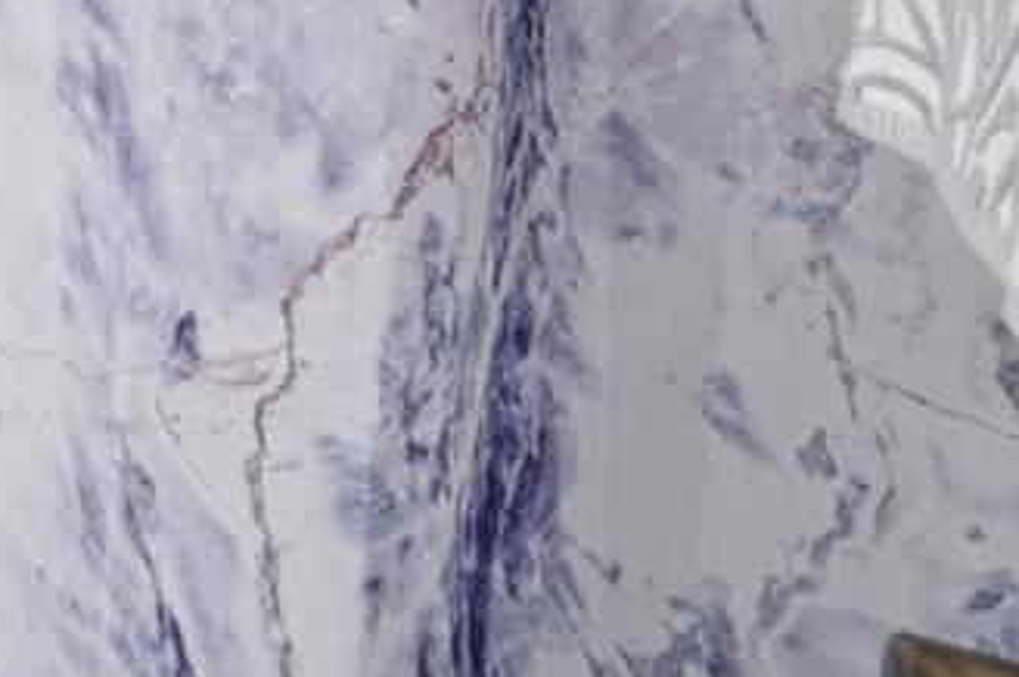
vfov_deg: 14.2
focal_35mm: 83
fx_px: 2347
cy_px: -593
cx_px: -1212
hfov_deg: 16.2
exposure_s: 1/2
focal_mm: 17
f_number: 8
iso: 100
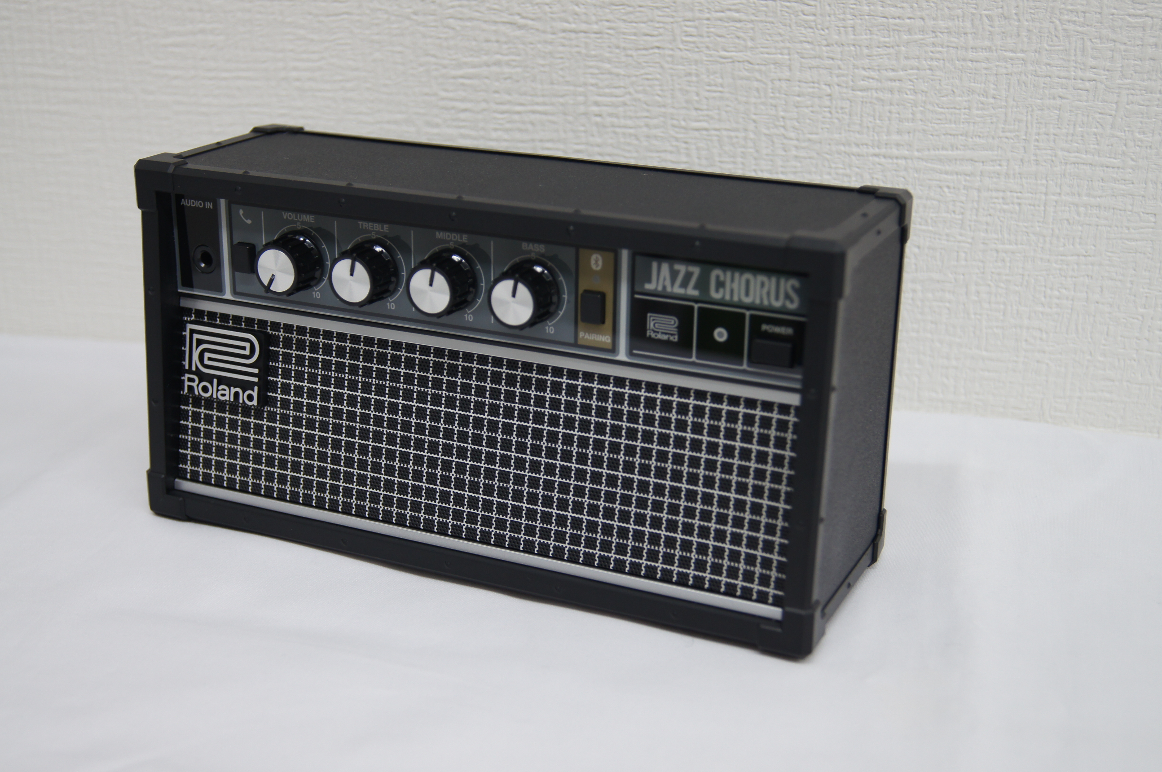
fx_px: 1693
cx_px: 581
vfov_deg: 25.7
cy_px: 386
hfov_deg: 37.9
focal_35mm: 52
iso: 250
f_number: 4.5
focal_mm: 35
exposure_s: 1/60
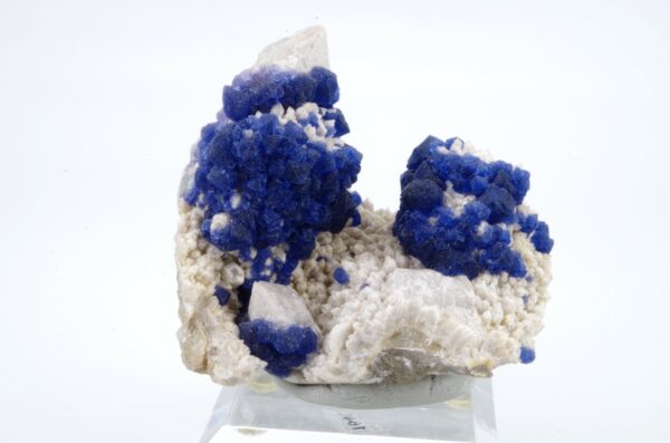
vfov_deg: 22.5
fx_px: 1114
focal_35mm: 60
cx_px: 335
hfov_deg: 33.5
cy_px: 222
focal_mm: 40
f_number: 5.6
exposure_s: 1/2.5
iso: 100
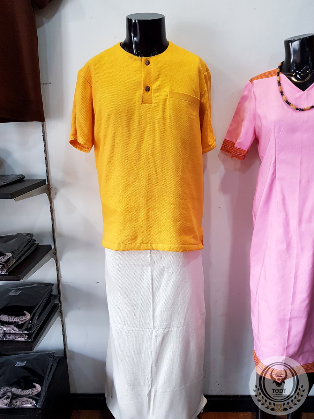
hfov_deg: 53.1
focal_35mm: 26
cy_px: 210
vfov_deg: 67.3
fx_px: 314
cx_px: 157
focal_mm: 4.3
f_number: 1.7
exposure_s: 1/50
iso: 125
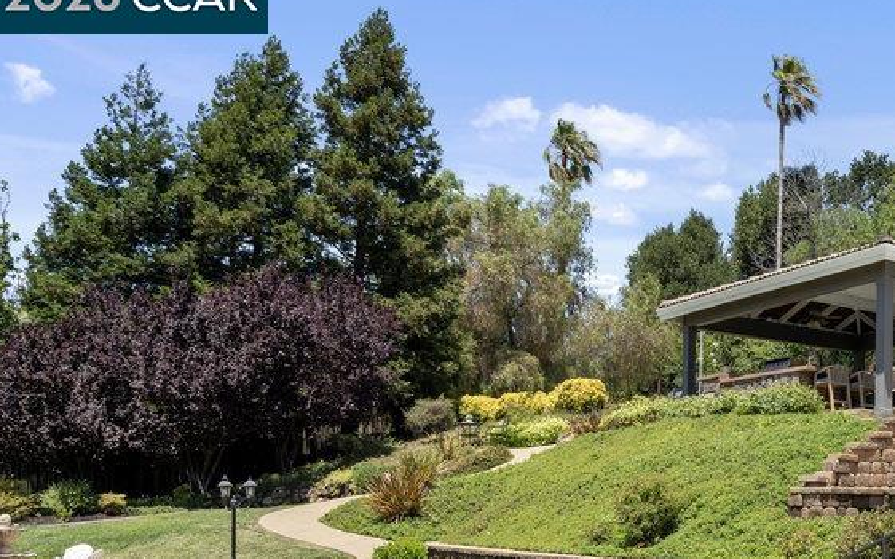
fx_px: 975
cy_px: 486
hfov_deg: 46.1
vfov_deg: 30.7
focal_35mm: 40
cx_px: 747
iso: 160
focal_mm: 22
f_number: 7.1
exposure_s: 1/250
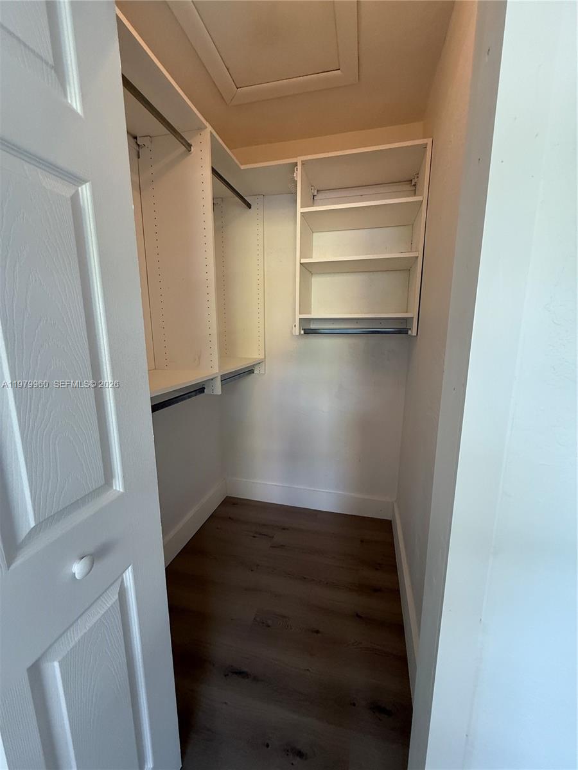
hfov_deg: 85.7
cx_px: 289
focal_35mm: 14
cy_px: 385
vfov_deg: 102.1
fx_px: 312
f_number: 2.2
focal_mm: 2.22
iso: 250
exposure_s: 1/120
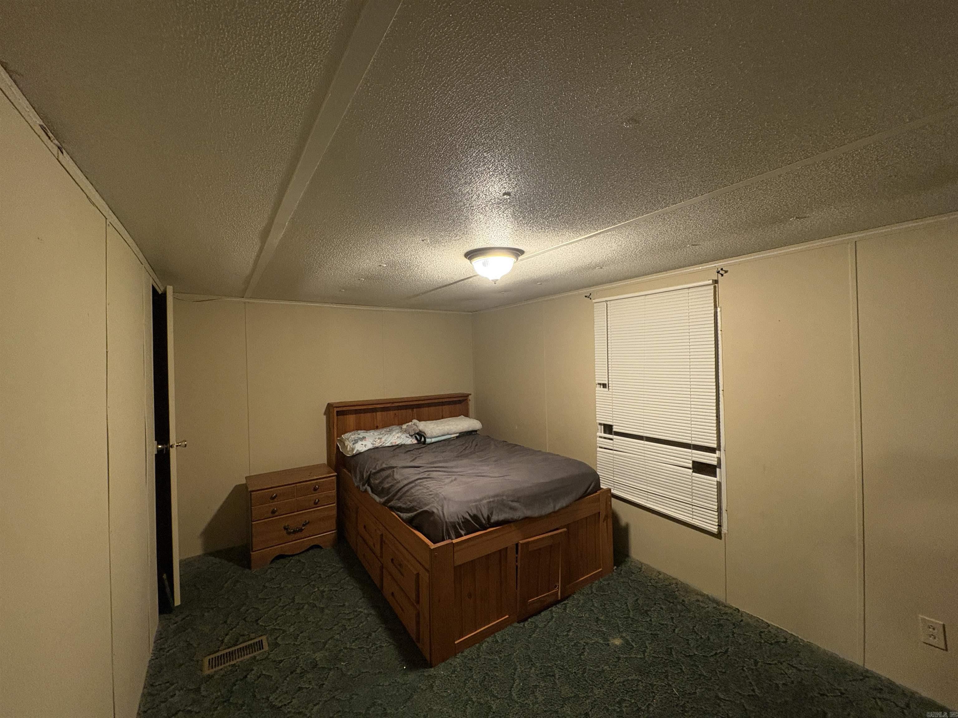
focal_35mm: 14
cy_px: 359
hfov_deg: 102.1
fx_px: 387
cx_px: 479
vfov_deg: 85.7
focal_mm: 2.22
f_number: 2.2
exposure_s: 1/60
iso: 400
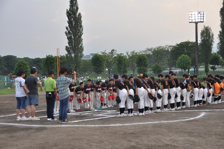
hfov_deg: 31.9
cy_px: 74
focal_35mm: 63
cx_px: 112
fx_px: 392
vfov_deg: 21.5
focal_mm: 42
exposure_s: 1/200
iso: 200
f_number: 5
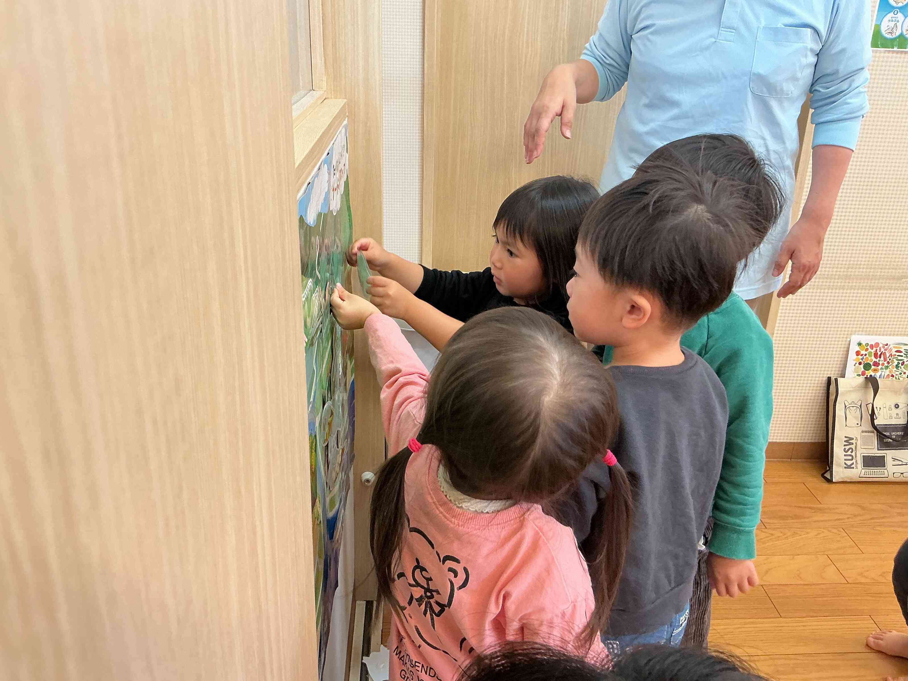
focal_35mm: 29
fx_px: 761
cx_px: 454
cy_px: 340
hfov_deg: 61.7
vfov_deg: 48.2
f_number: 1.8
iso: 64
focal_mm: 3
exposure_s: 1/60
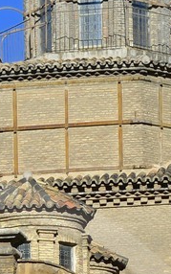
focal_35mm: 353
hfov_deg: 3.7
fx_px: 2629
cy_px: 479
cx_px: -40
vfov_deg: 5.8
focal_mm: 62
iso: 100
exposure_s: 1/250
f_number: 10
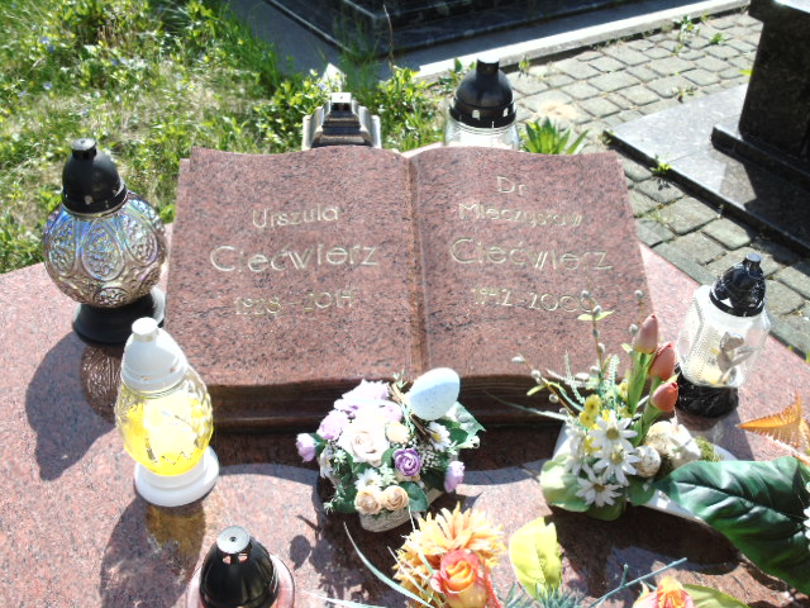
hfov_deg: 54.0
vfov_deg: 41.8
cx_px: 405
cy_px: 304
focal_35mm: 34
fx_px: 796
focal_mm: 6.1
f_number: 3.8
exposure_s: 1/500
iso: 80
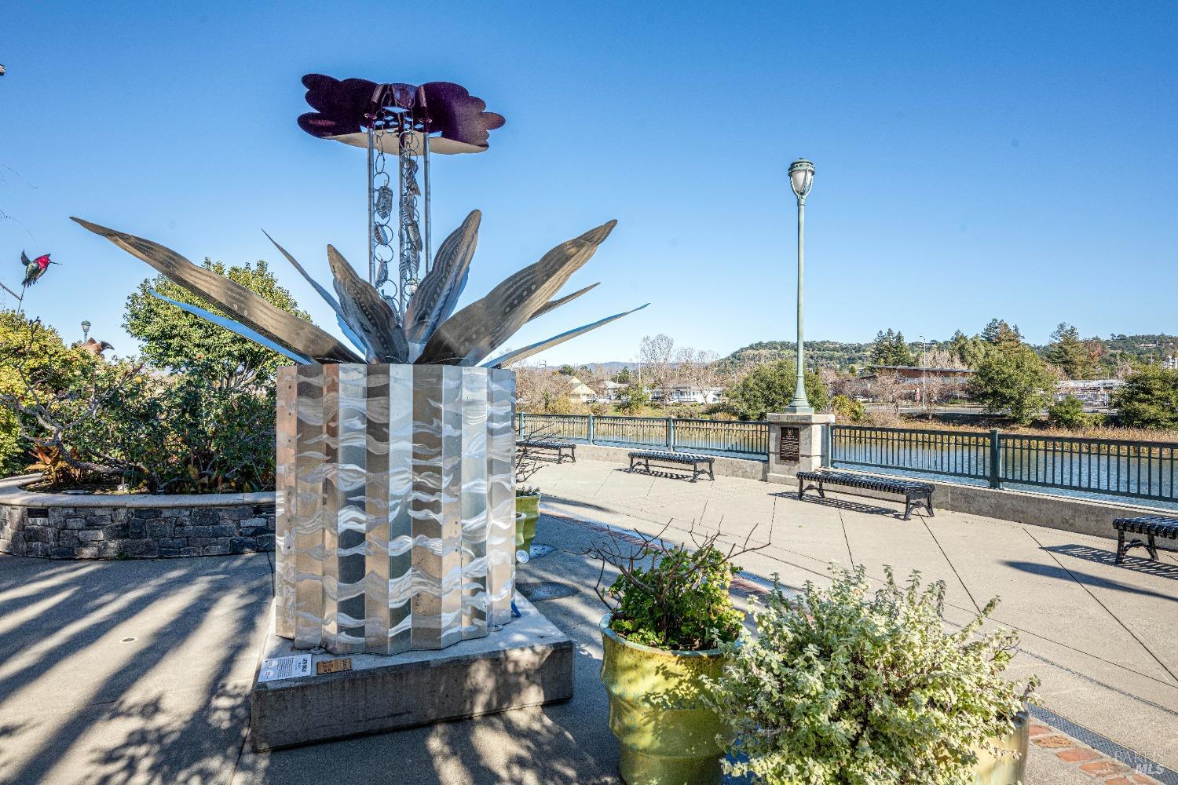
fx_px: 671
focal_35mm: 20
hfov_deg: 82.6
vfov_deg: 60.7
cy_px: 392
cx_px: 589
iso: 250
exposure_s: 1/320
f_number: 9
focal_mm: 20.5
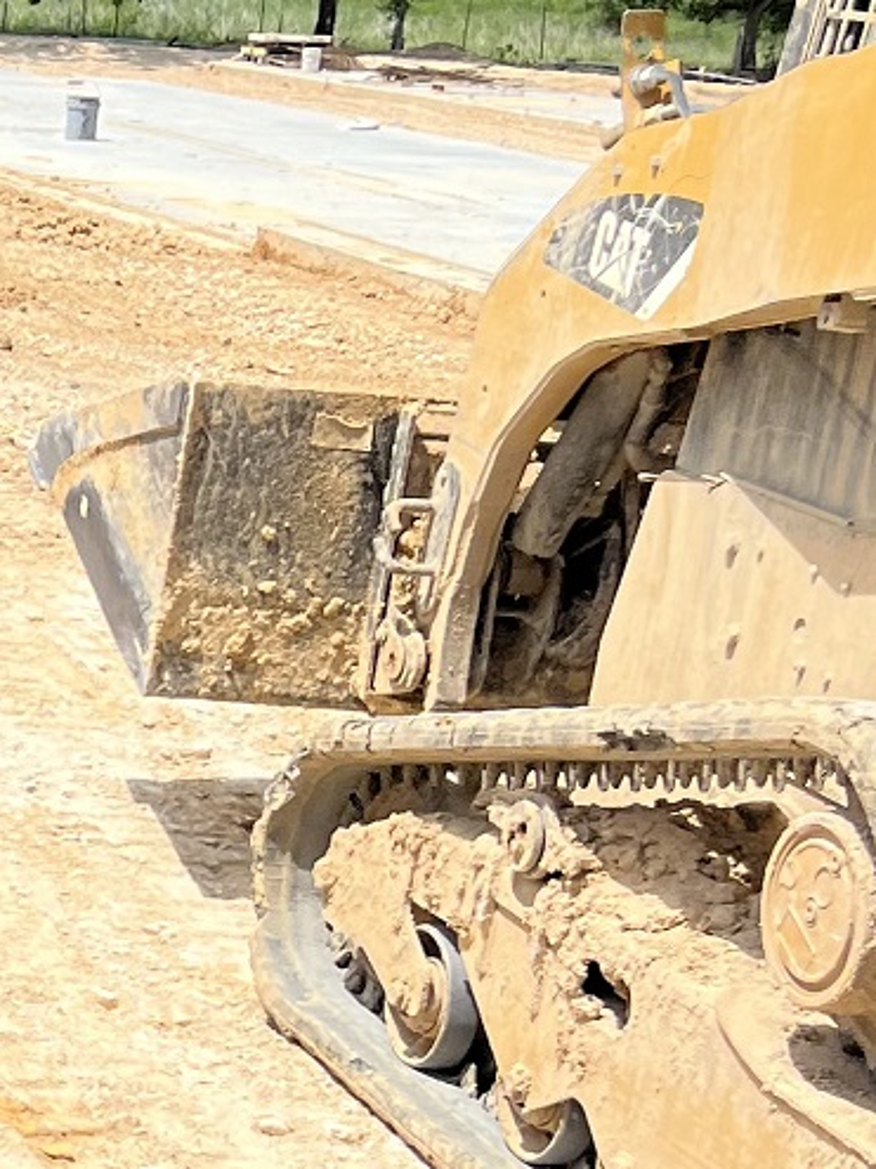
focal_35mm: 105
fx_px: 3544
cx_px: -501
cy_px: 921
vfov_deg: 18.6
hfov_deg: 13.2
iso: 50
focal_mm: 5.7
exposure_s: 1/3257
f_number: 1.5
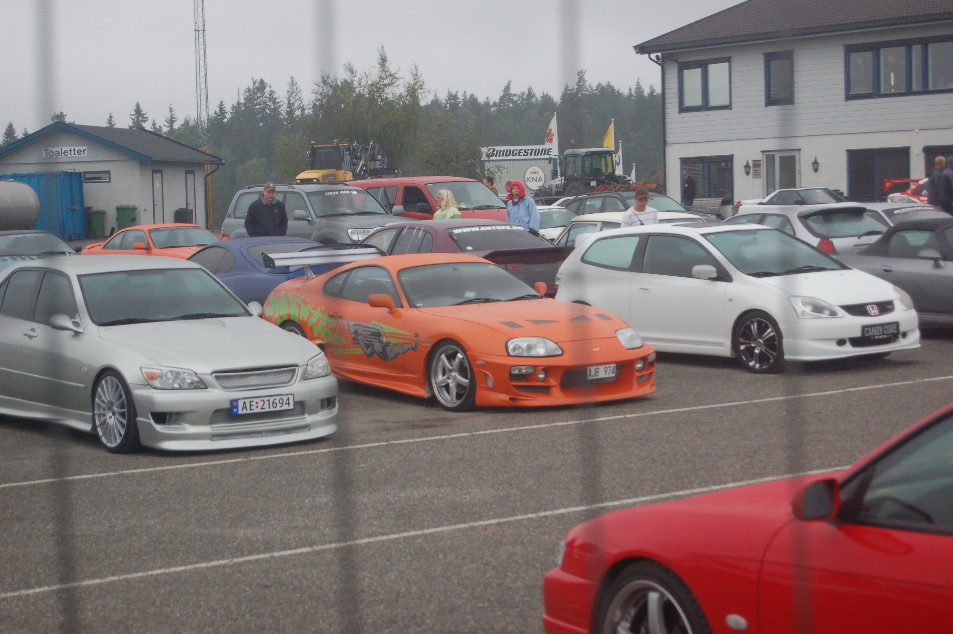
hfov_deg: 24.6
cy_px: 317
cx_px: 476
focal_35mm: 82
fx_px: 2182
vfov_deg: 16.5
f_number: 5.6
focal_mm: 55
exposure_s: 1/500
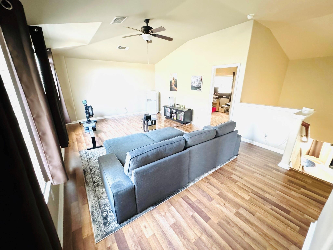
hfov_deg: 102.1
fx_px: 135
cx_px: 166
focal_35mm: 14
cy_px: 125
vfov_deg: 85.7
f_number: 2.2
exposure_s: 1/33
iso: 1600
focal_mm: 2.22
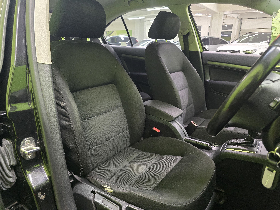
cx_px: 140
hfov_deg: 73.9
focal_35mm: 23
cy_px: 105
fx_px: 186
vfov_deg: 58.9
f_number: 1.7
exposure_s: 1/100
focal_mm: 6.3
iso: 1250
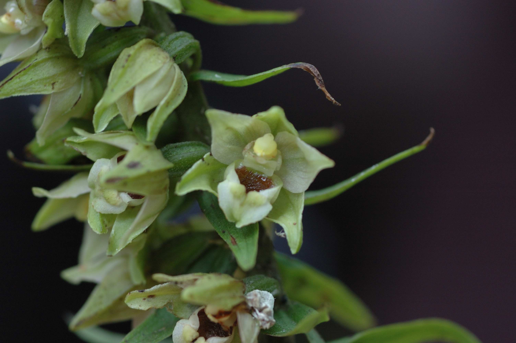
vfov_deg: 8.7
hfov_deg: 13.1
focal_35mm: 158
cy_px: 172
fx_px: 2255
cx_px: 258
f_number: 8
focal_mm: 105
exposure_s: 1/60
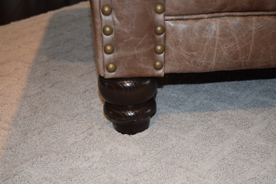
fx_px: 460
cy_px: 92
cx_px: 138
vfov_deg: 22.7
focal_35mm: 60
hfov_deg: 33.4
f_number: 4.8
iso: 800
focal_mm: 40
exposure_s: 1/60
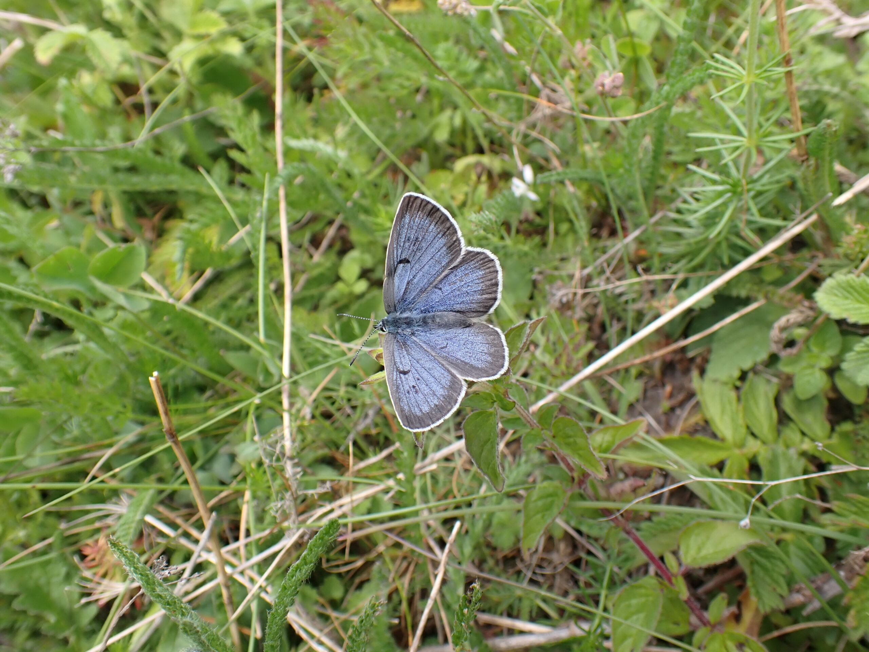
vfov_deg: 46.8
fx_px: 753
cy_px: 326
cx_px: 434
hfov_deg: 60.0
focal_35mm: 30
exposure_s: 1/400
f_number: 3.2
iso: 100
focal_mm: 5.4
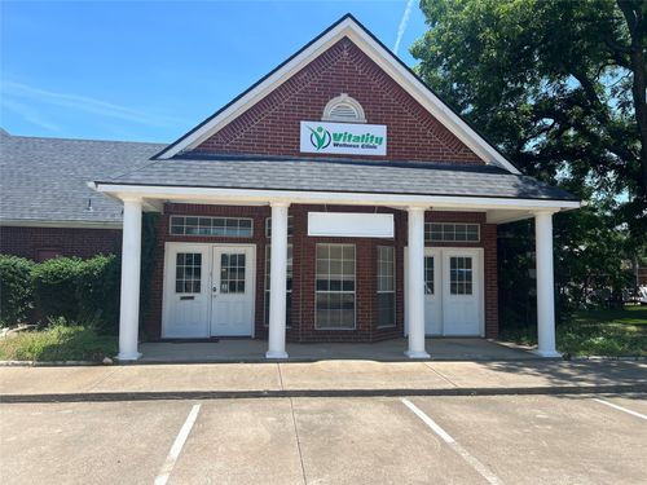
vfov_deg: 53.1
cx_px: 324
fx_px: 486
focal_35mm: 26
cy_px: 242
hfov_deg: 67.3
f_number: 1.5
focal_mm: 5.7
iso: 50
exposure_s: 1/2632
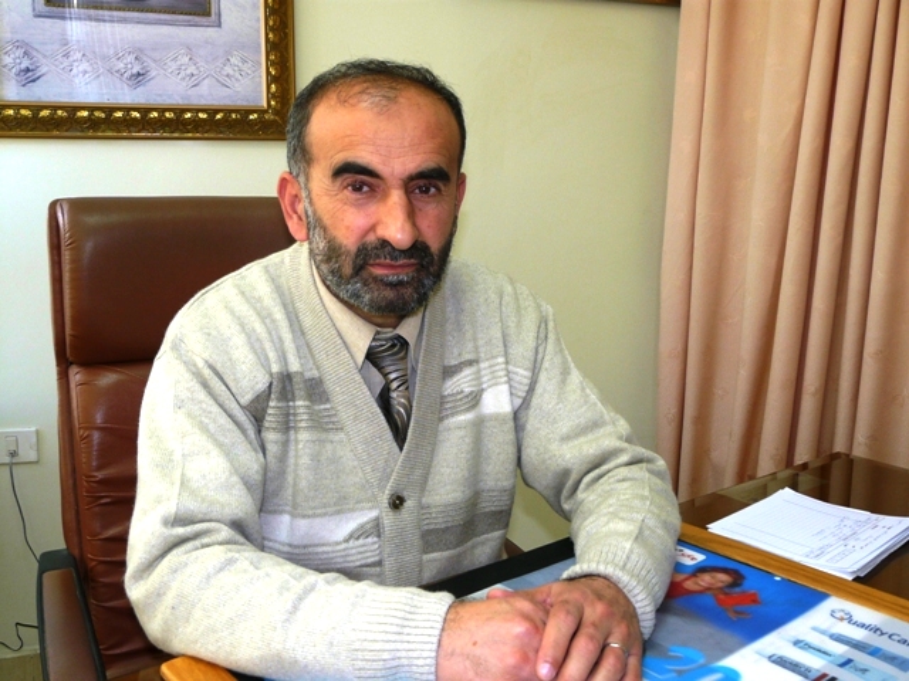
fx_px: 867
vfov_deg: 42.9
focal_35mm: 33
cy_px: 340
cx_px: 454
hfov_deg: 55.4
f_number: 2.8
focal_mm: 5.4
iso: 100
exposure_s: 1/40
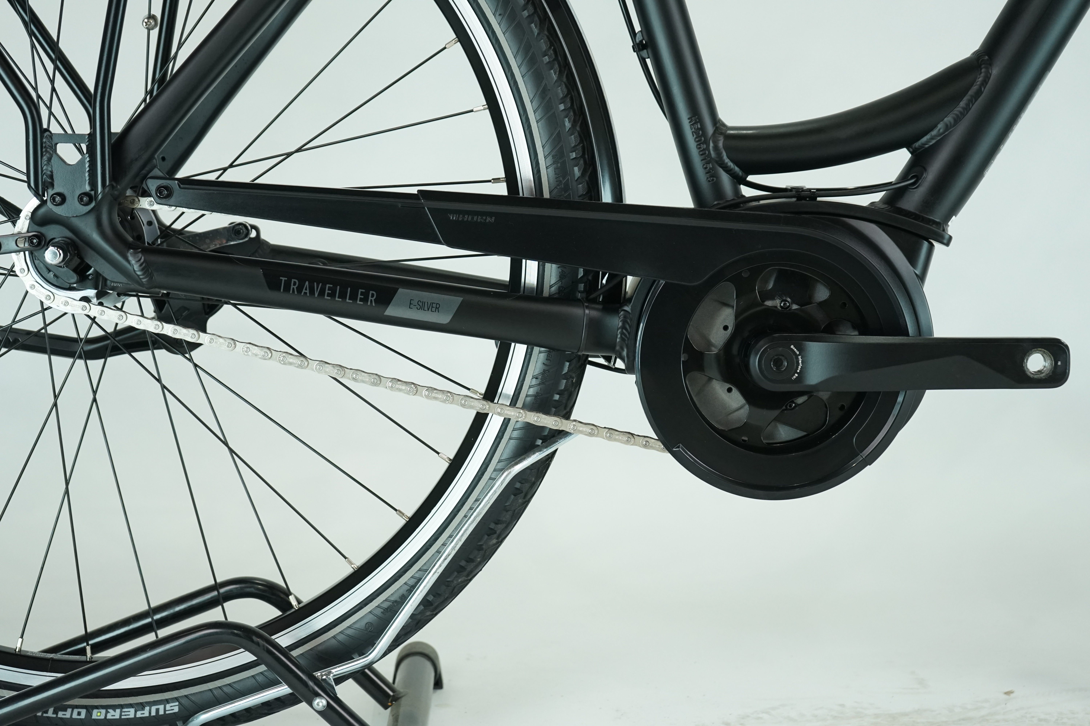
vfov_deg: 21.6
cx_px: 545
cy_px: 363
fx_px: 1907
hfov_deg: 31.9
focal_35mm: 63
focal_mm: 63
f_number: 5.6
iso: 1600
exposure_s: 1/200
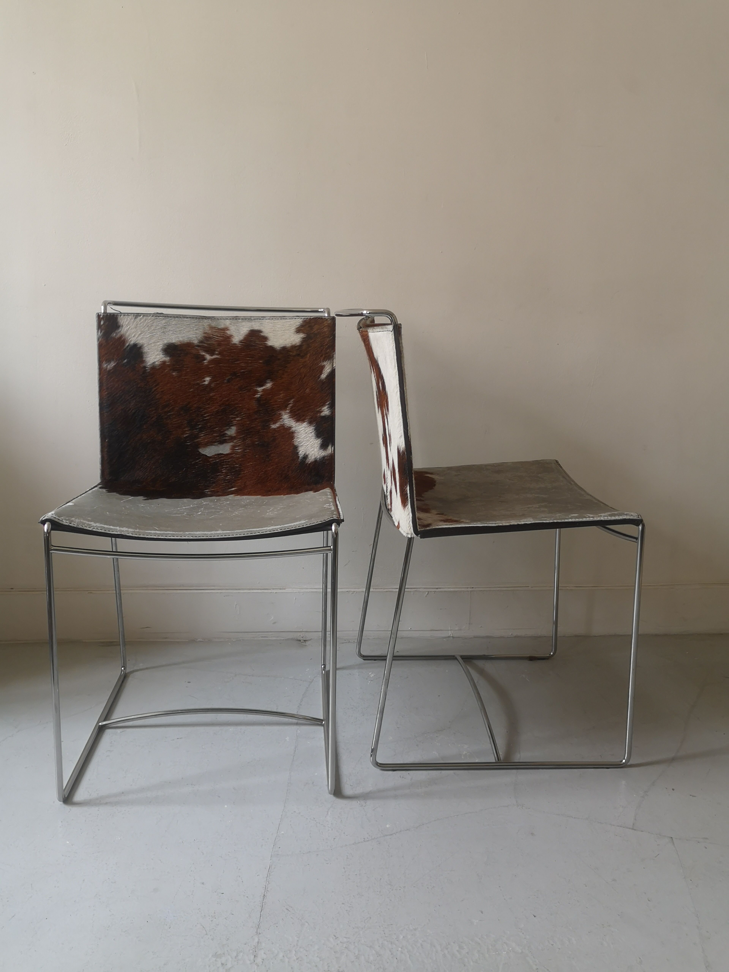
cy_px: 486
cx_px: 364
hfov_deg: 51.4
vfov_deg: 65.3
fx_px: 758
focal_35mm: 27
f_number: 1.8
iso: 100
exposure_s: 1/50
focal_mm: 3.95
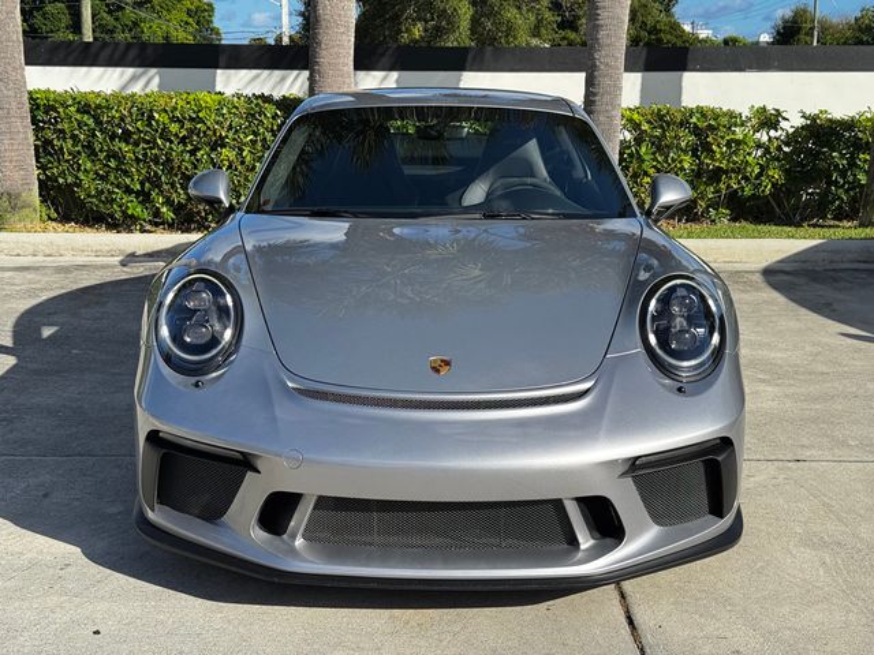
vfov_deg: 30.3
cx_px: 437
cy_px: 328
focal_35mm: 48
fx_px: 1212
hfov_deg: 39.7
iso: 64
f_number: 1.78
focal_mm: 6.76
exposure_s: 1/2110
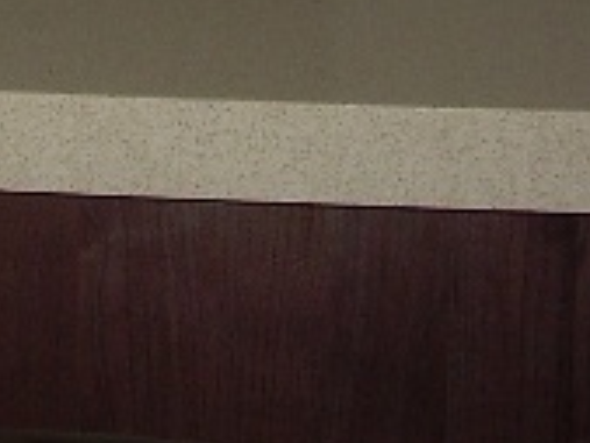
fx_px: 3070
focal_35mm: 180
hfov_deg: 10.6
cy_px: -583
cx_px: -293
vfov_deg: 7.7
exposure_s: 1/60
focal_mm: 6.3
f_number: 2.8
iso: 50
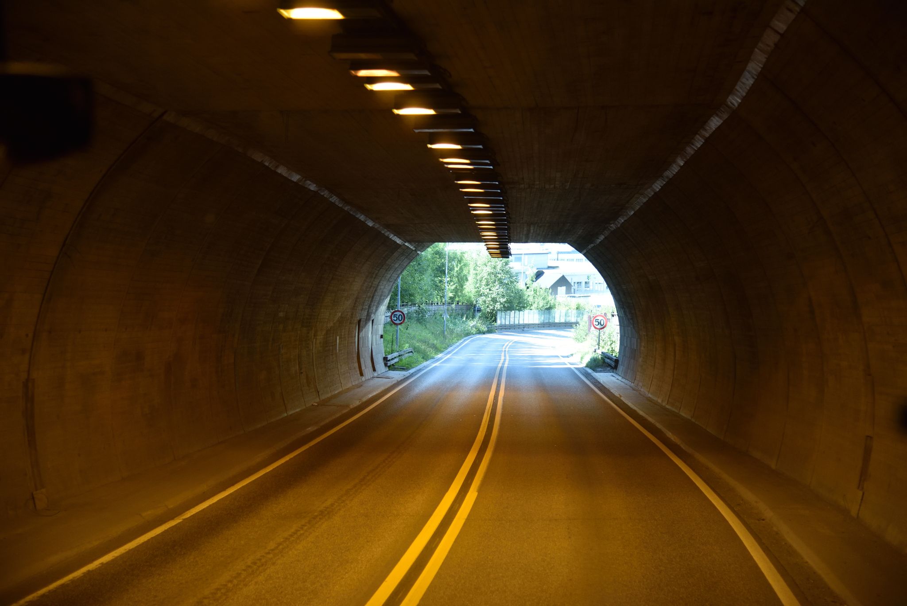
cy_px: 303
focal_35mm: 58
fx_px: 1462
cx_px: 454
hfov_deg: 34.5
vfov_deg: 23.4
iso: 1250
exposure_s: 1/640
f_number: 4
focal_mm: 58
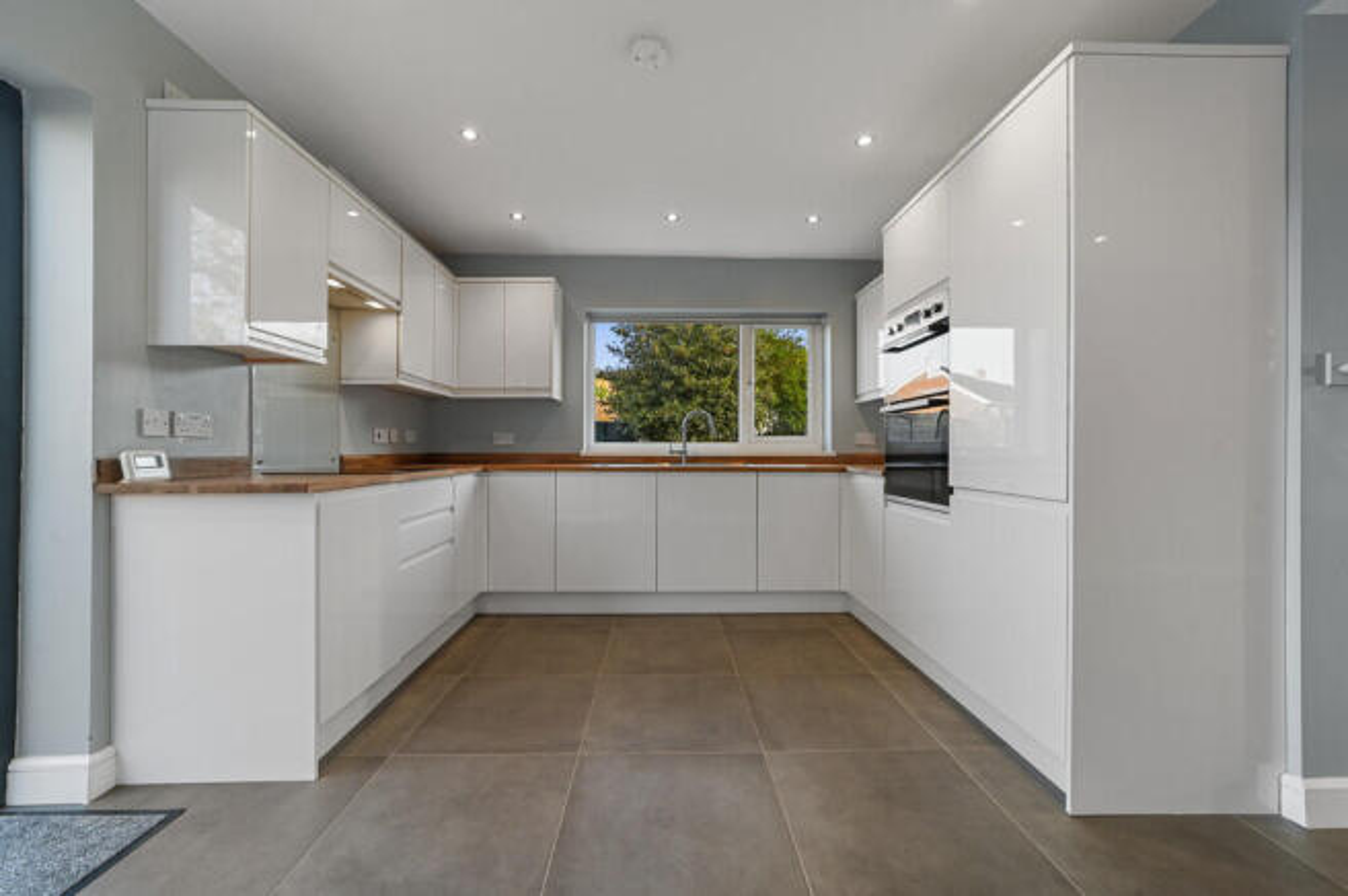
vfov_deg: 81.1
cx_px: 674
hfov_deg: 104.3
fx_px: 524
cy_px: 448
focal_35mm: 14
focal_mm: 14
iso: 400
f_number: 8
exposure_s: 1/5
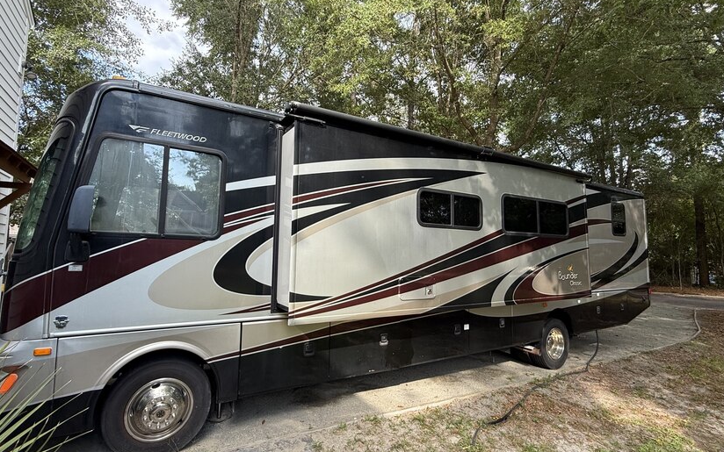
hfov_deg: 91.1
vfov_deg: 65.0
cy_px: 220
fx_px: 355
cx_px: 354
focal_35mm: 18
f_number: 2.2
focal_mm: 2.22
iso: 40
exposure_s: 1/114
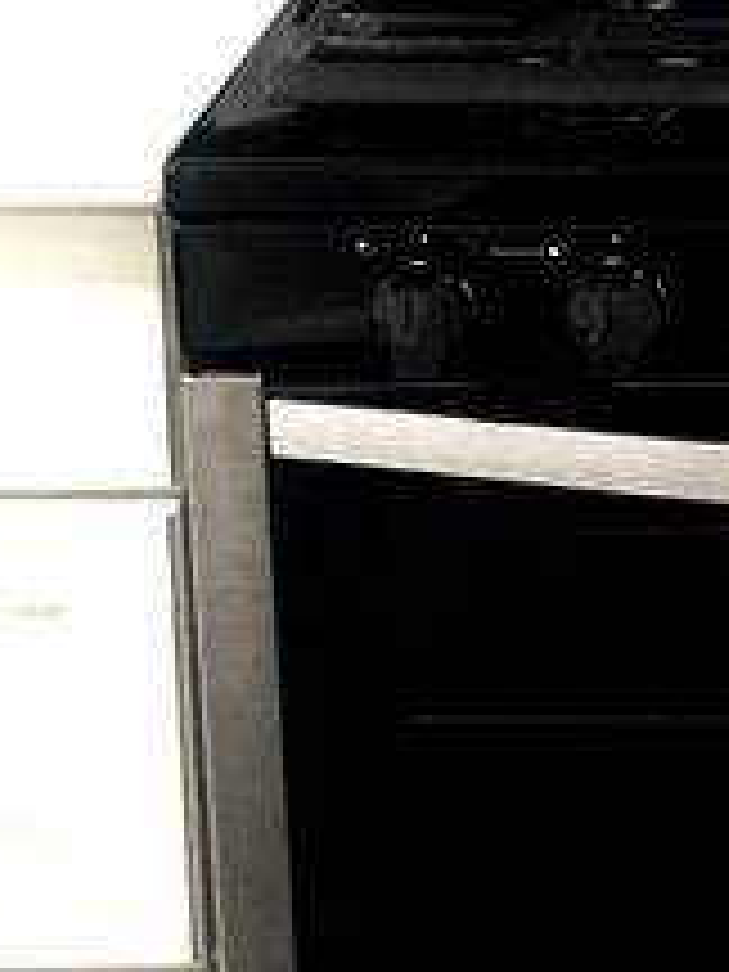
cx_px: 936
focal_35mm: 86
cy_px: -108
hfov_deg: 16.3
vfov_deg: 21.5
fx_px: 2415
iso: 100
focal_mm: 4.15
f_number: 2.2
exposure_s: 1/15
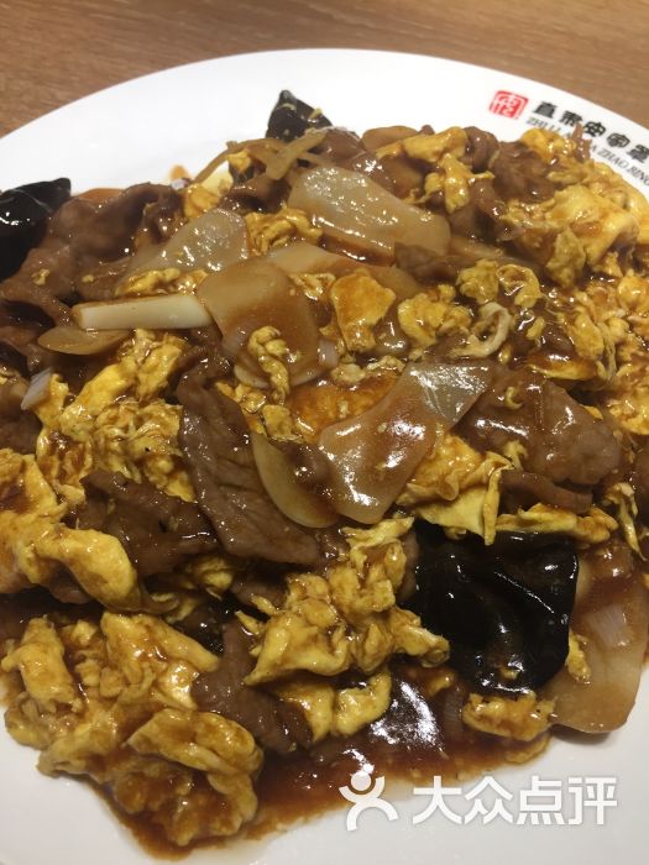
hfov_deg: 48.2
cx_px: 324
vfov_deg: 61.7
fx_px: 725
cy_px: 432
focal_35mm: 29
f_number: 2.2
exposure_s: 1/100
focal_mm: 4.15
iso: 50
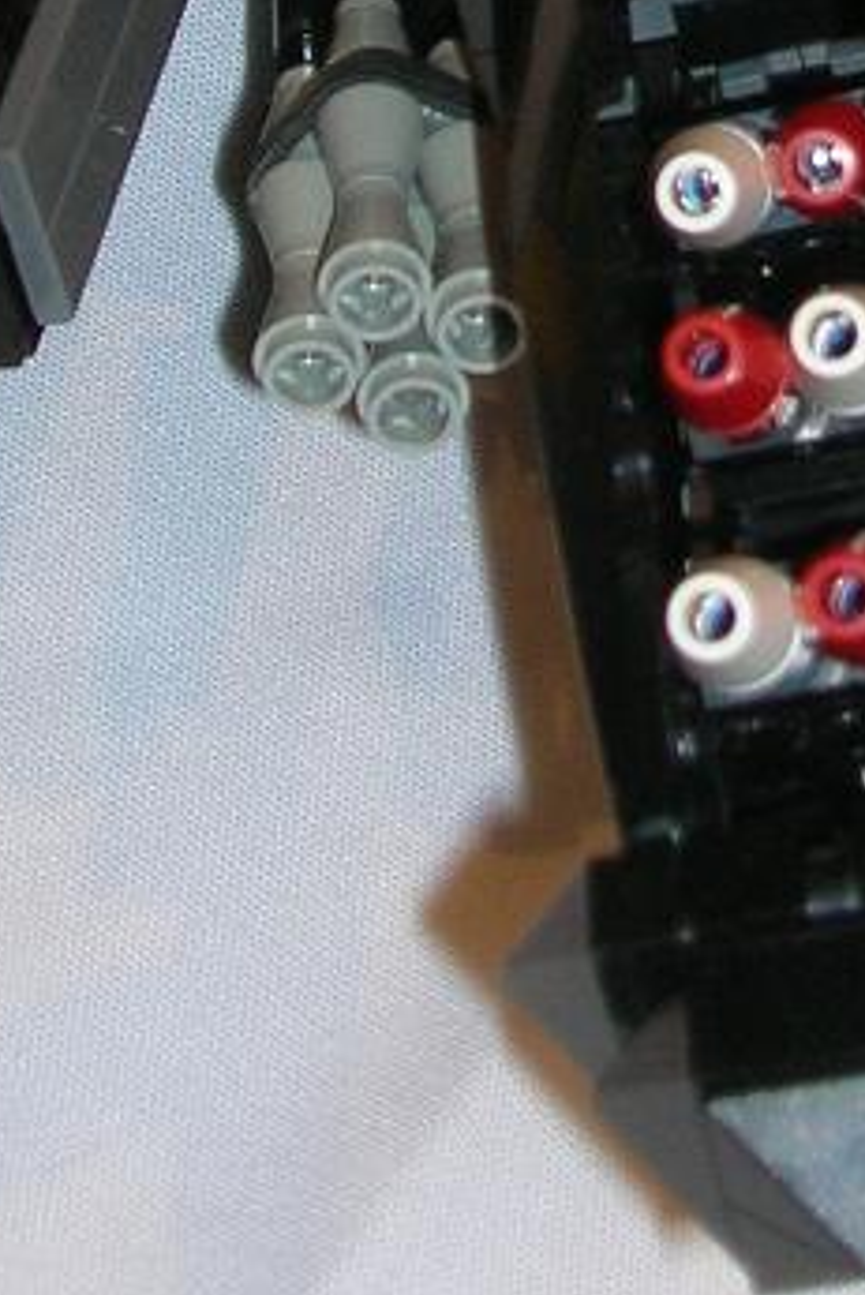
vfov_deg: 11.2
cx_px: 925
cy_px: -344
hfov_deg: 7.6
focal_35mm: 179
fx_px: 6445
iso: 50
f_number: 3.2
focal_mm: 7.7
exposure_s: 1/60.1
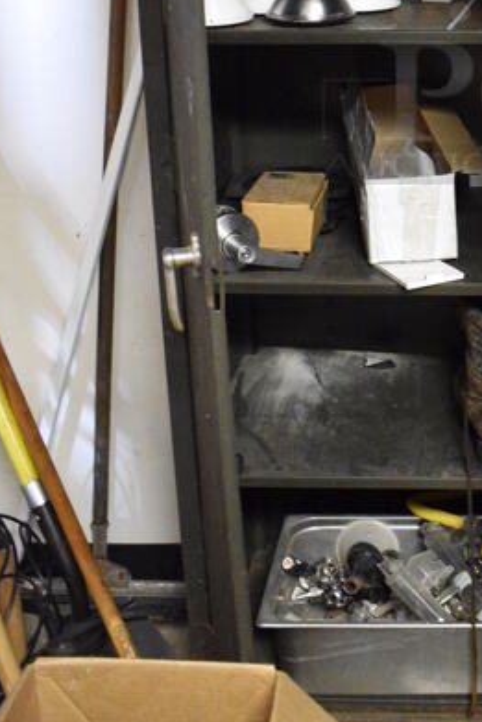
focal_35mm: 63
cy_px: 88
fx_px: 1264
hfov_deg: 20.7
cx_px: 517
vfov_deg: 30.6
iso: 3200
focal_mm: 18
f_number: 3.5
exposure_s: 1/15
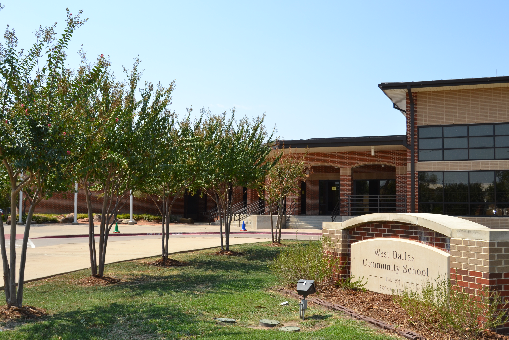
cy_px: 170
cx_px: 254
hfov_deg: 49.6
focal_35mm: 39
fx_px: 551
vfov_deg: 34.2
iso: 100
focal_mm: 26
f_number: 9
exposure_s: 1/200
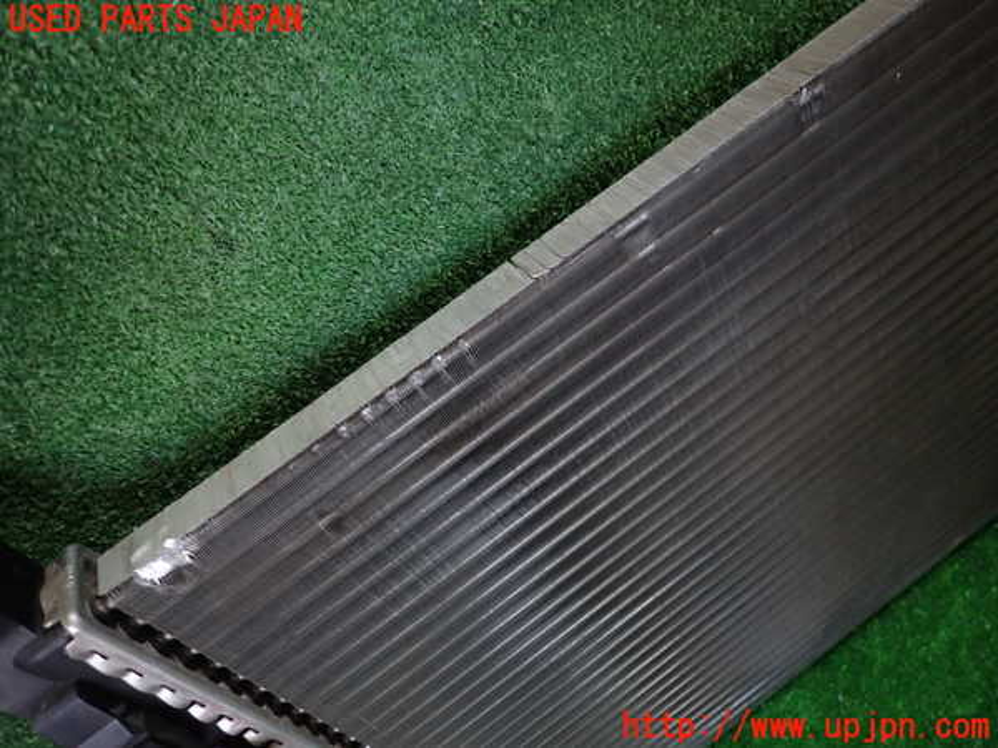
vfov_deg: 54.9
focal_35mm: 25
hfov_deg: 69.4
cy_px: 374
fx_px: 721
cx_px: 499
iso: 160
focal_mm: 4.5
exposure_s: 1/60
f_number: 2
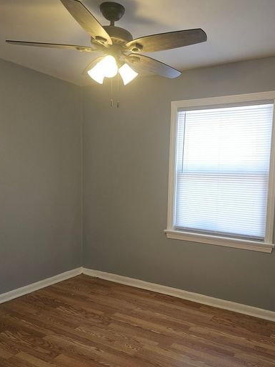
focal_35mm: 30
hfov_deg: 46.6
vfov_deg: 59.8
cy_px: 204
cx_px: 162
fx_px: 318
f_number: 1.7
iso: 50
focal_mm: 6.3
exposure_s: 1/60
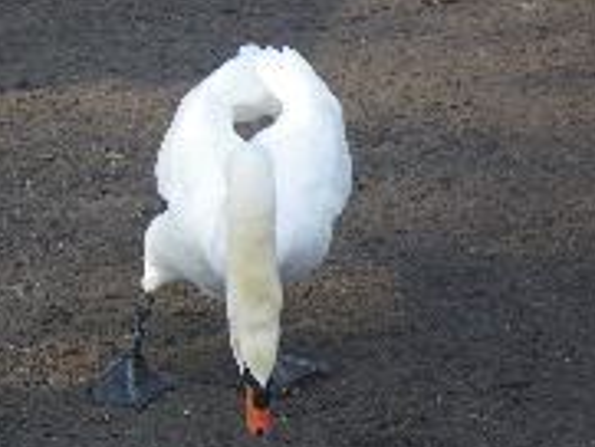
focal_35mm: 89
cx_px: -26
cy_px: 283
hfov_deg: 21.1
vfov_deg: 16.6
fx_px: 1531
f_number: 4.2
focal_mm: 7.5
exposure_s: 1/60
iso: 64
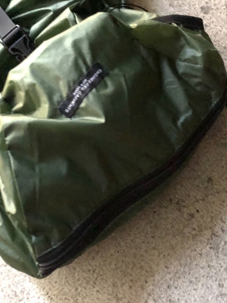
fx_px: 332
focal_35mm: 38
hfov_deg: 37.7
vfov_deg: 49.0
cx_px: 110
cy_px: 152
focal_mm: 4
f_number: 1.8
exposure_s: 1/4
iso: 400
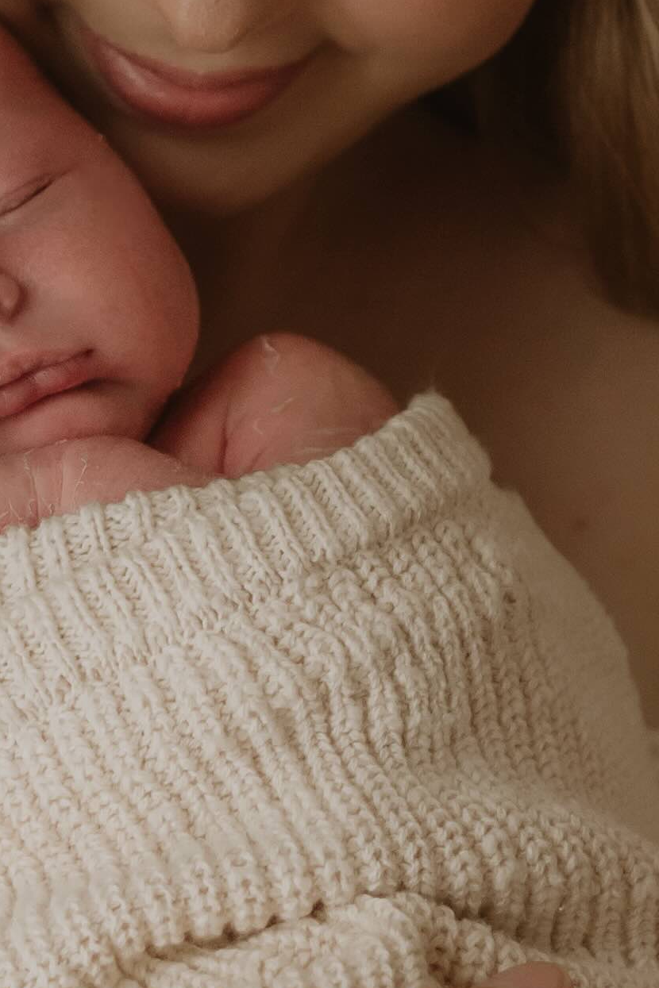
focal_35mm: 197
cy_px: 250
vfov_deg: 10.4
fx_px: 5409
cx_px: 202
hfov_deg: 7.0
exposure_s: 1/1000
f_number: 2
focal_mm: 35
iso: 500
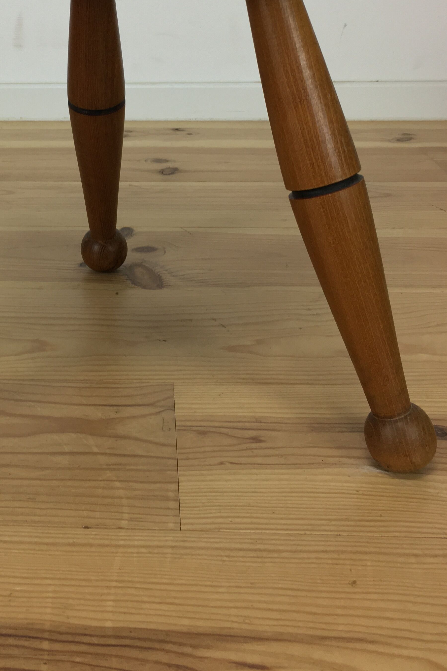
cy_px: 190
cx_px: 97
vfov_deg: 42.6
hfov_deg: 29.3
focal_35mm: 45
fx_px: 838
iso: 40
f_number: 2.2
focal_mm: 4.15
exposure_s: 1/33
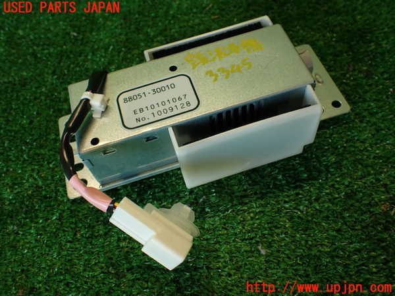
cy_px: 148
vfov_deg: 44.2
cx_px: 198
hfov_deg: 56.8
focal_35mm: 32
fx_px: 365
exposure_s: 1/60
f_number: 2.4
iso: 160
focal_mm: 5.79
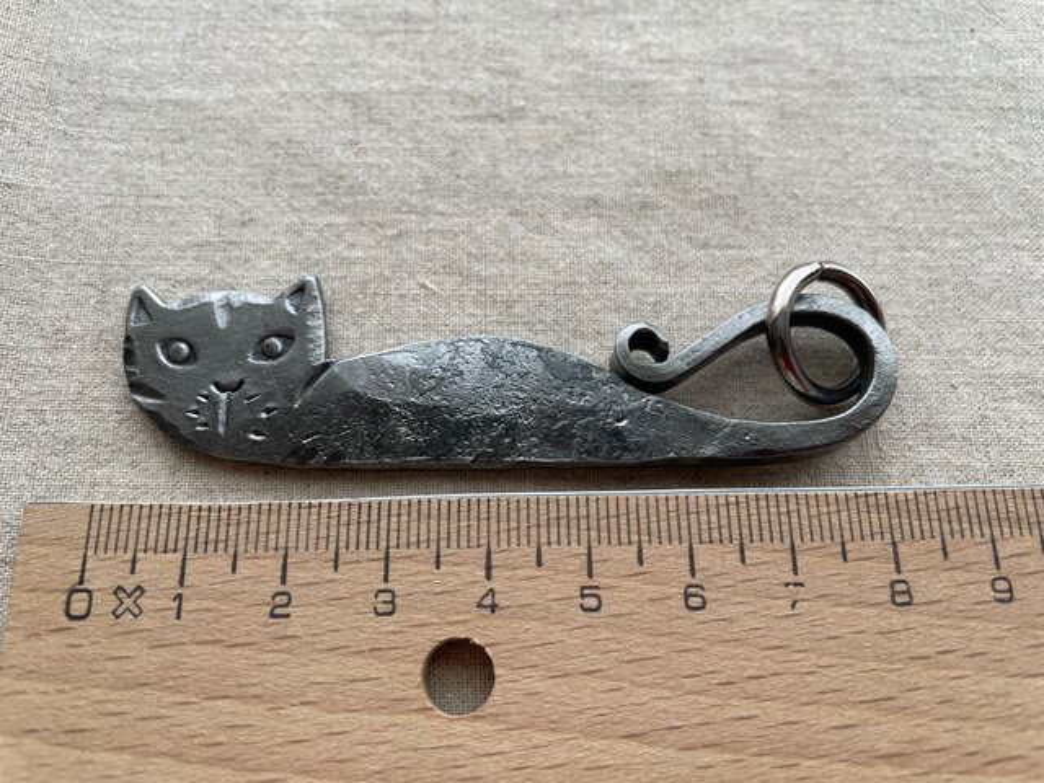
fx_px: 784
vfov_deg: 53.1
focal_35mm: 26
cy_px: 392
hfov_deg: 67.3
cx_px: 522
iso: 125
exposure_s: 1/121
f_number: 1.6
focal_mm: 4.2
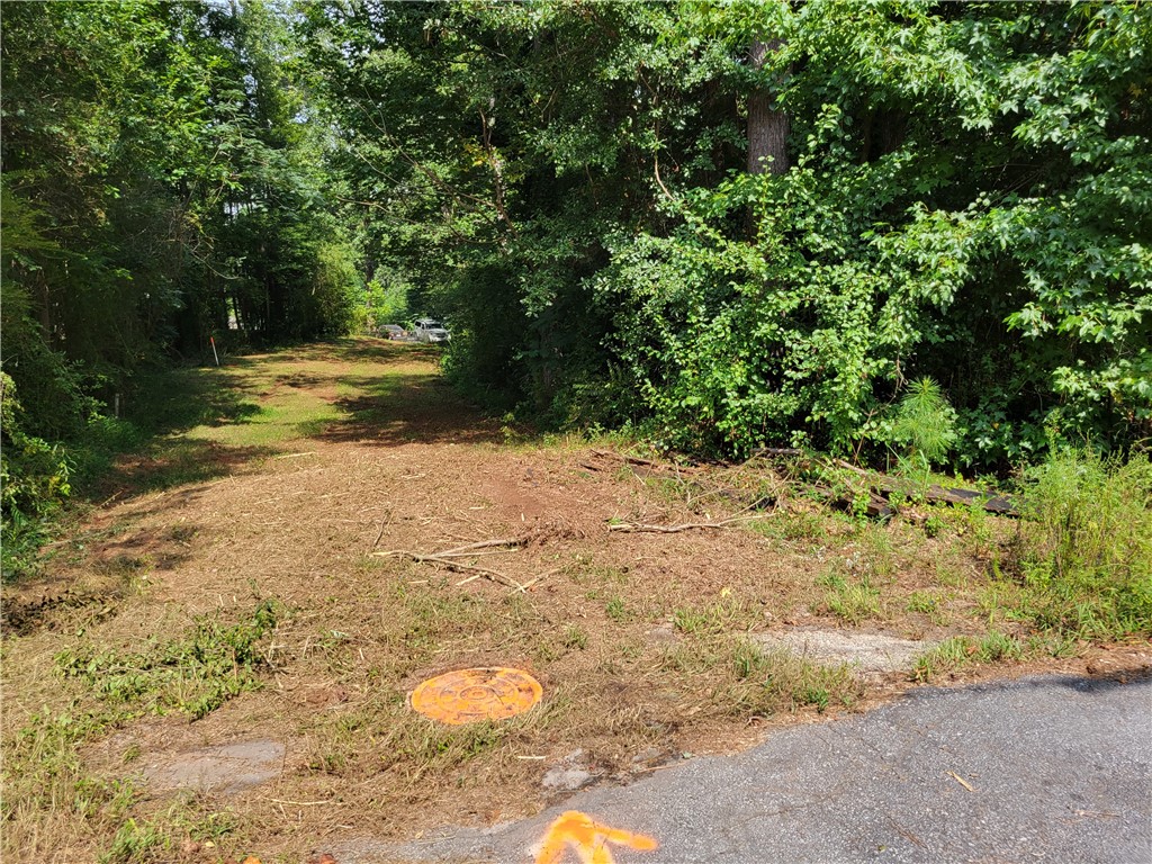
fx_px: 865
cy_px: 432
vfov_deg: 53.1
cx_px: 576
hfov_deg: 67.3
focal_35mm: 26
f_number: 1.8
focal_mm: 5.4
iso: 40
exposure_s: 1/887
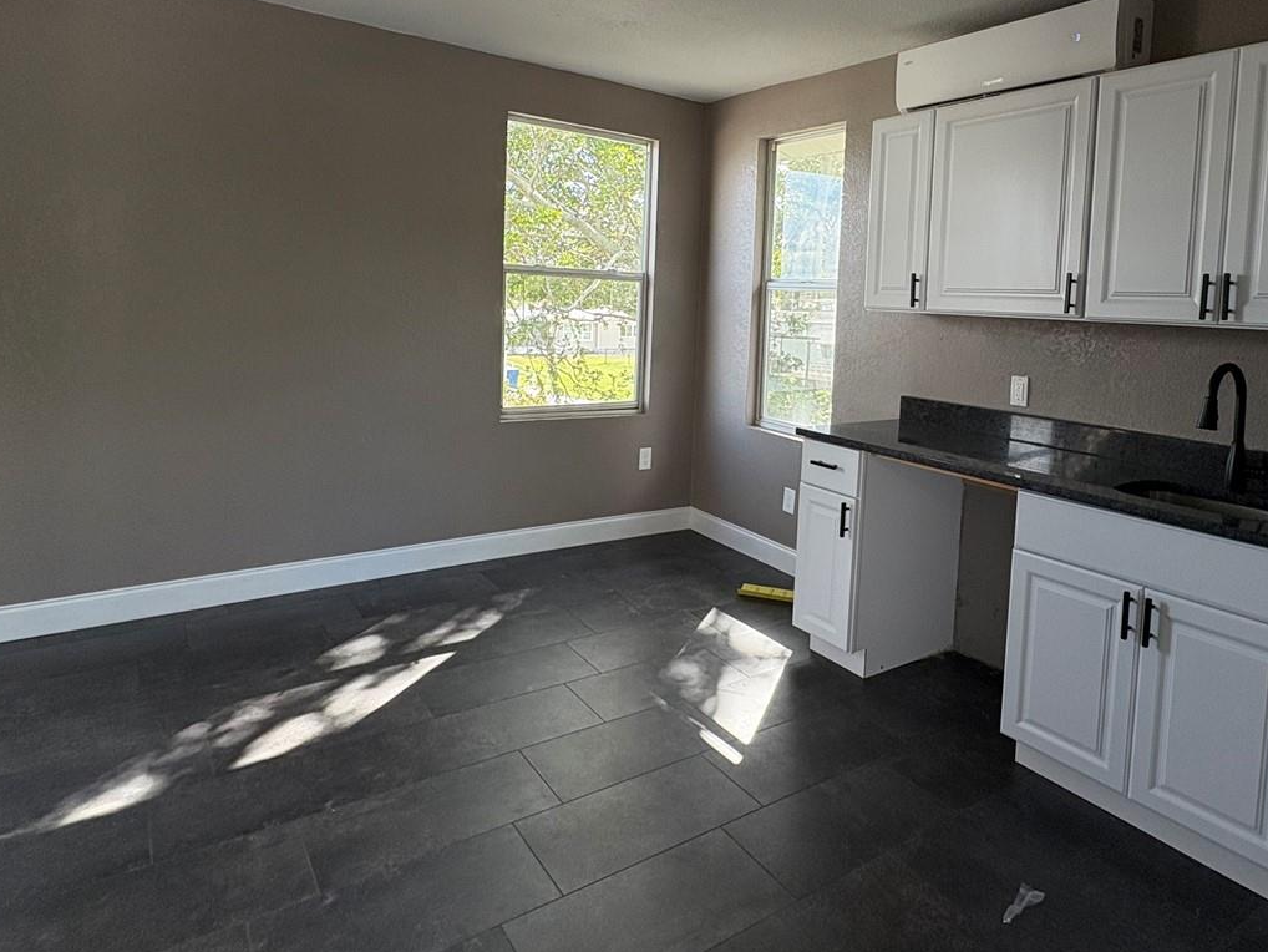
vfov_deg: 60.3
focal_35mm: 22
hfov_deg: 76.1
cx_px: 701
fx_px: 806
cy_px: 360
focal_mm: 2.22
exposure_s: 1/133
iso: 100
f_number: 2.2
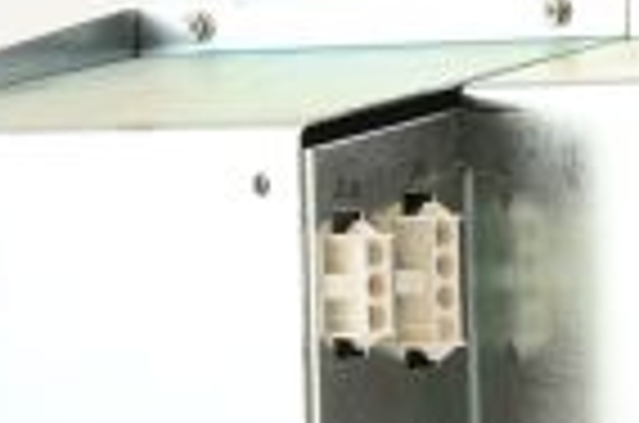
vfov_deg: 6.4
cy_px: 668
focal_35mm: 212
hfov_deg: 9.6
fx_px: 3755
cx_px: 711
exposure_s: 1/125
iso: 1600
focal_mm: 50
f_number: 11
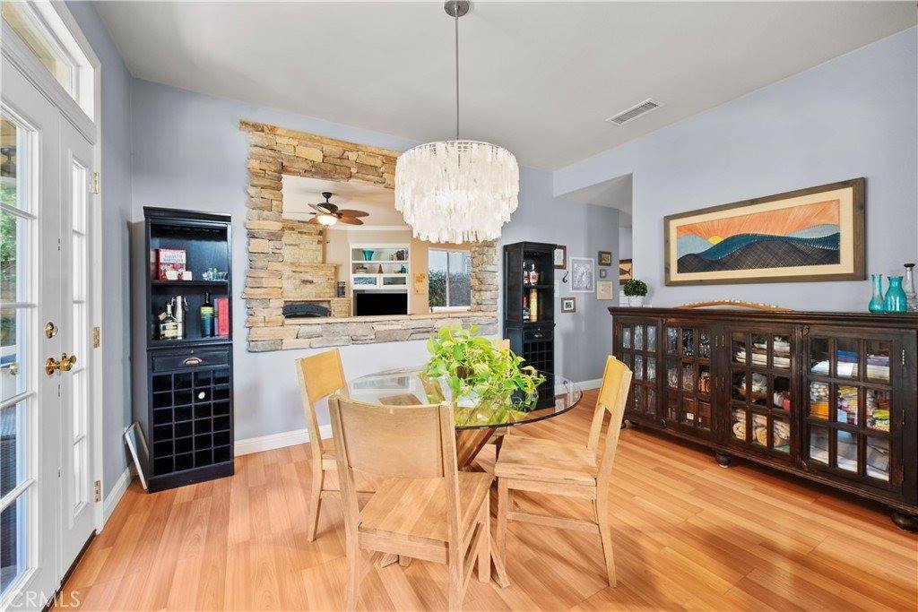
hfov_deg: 104.2
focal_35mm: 14
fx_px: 357
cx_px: 459
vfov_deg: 81.2
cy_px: 306
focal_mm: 14
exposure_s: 1/1.25
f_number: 9
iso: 250
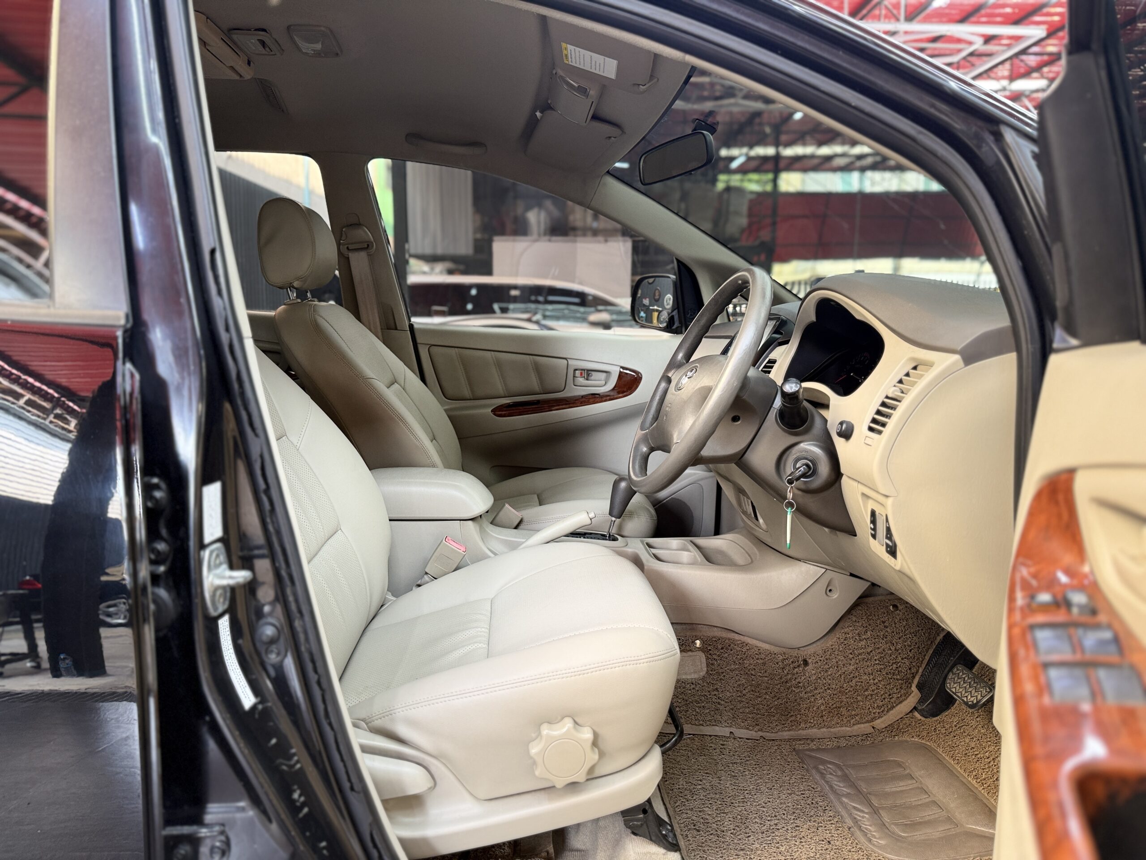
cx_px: 573
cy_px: 430
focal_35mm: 24
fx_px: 795
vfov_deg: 56.8
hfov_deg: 71.6
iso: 125
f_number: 1.78
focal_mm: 6.76
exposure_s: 1/50
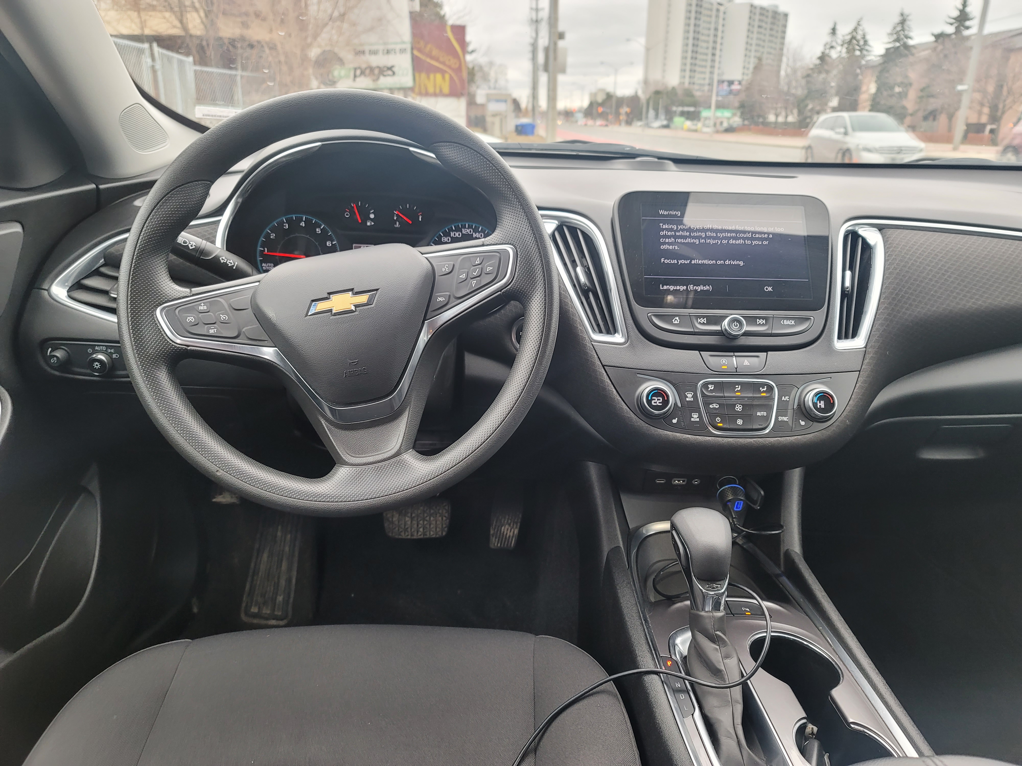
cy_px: 383
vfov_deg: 54.9
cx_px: 511
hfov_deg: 69.4
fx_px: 738
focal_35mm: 25
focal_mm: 7
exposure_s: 1/120
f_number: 1.8
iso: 80
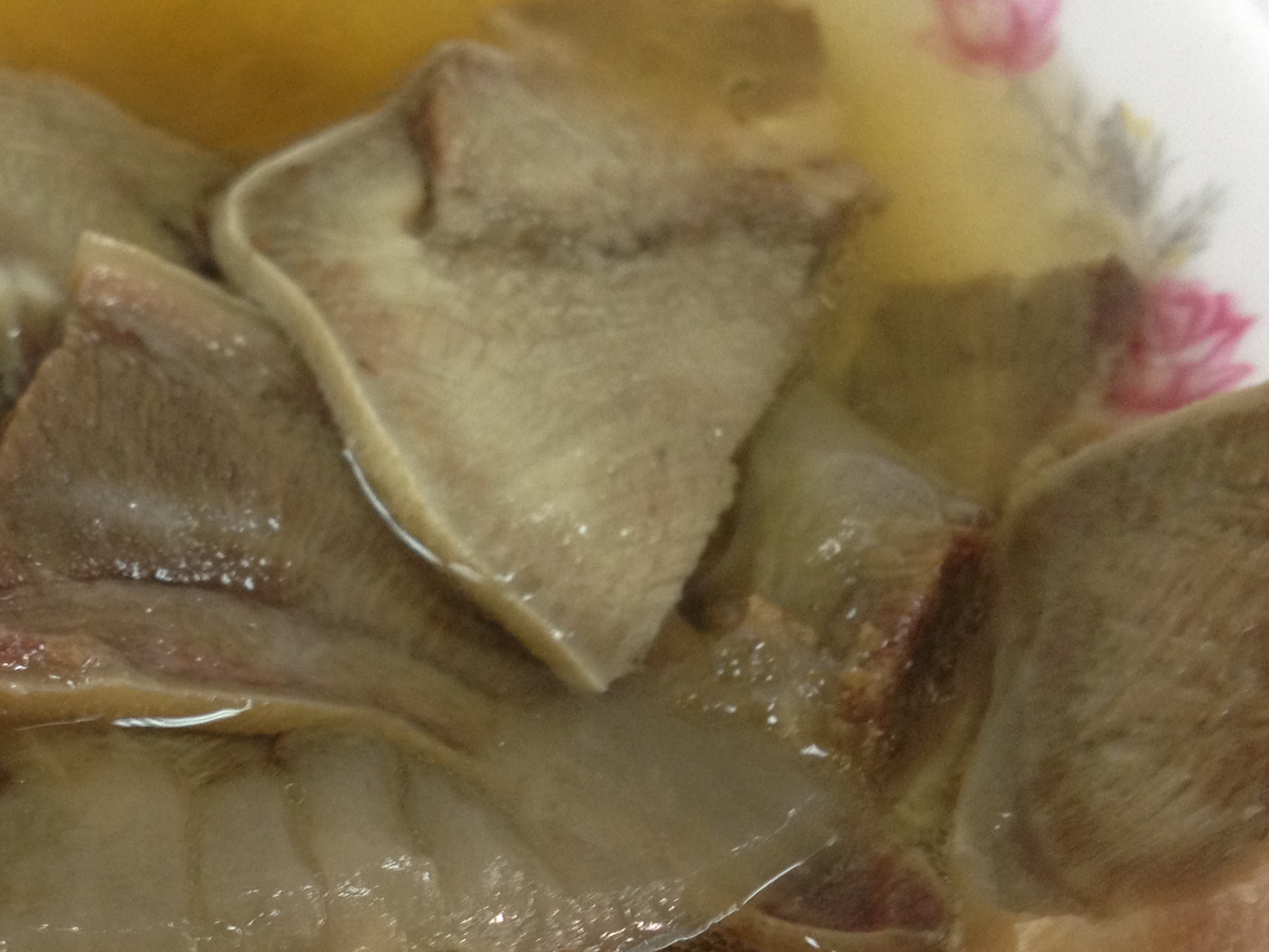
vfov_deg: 21.9
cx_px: 223
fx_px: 2456
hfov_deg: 28.3
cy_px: 535
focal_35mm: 67
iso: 125
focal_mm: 4.28
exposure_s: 1/20
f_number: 2.4
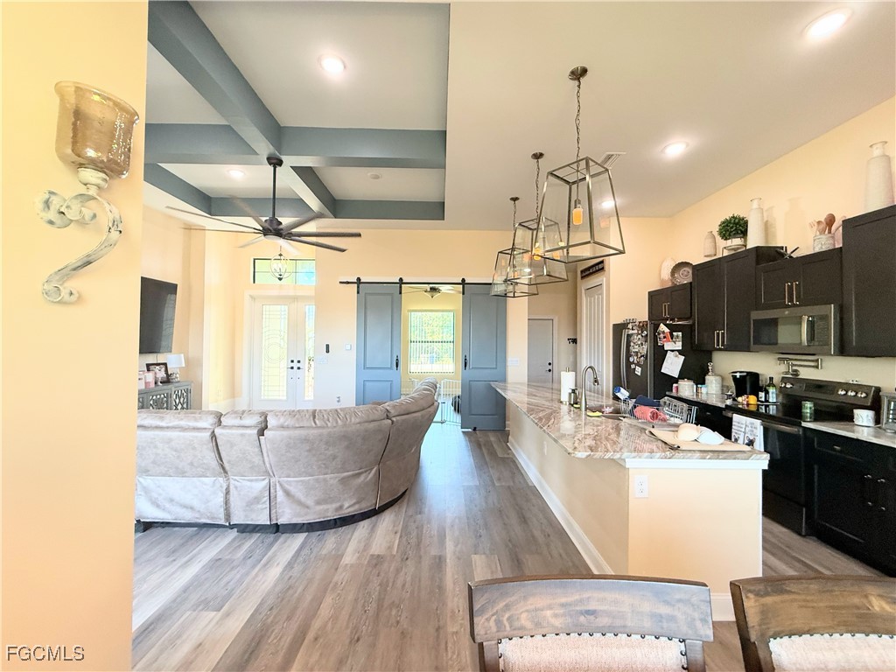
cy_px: 336
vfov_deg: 85.7
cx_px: 448
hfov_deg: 102.1
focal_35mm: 14
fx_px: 362
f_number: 2.2
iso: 250
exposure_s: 1/120
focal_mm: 2.22
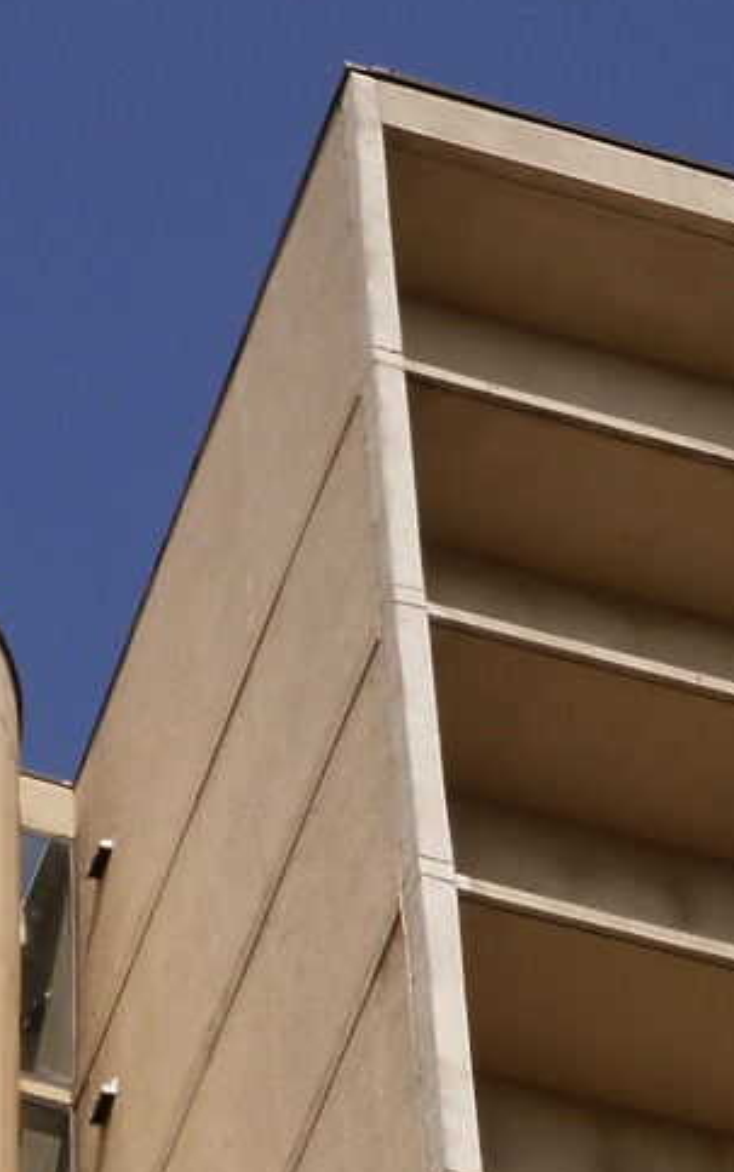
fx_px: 6170
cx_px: 96
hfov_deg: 6.8
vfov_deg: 10.8
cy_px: 1036
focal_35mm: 193
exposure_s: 1/350
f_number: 8
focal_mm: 19.45
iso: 64
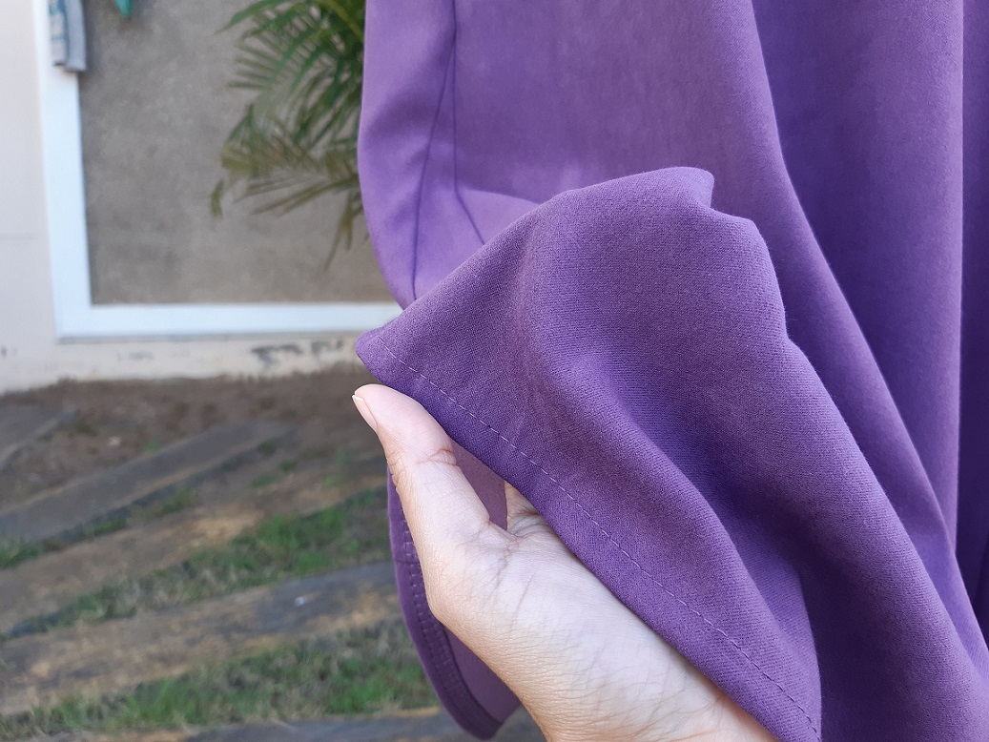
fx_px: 743
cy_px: 371
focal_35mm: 26
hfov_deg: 67.3
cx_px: 494
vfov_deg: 53.1
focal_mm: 3.92
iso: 40
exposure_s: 1/100
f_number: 1.7
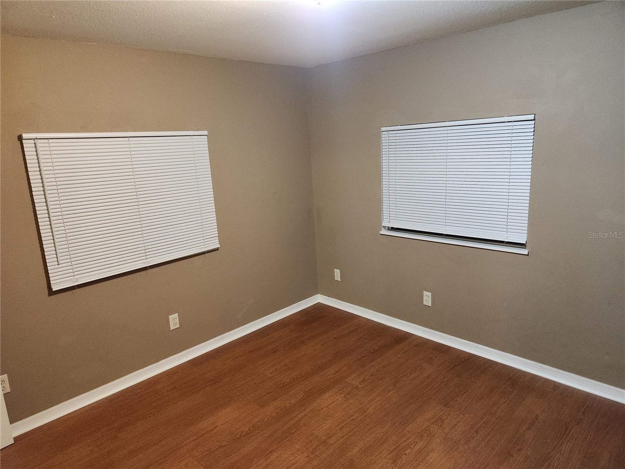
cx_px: 312
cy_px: 234
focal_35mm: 23
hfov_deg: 73.9
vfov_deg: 58.9
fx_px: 415
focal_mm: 5.4
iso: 800
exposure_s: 1/120
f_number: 1.8
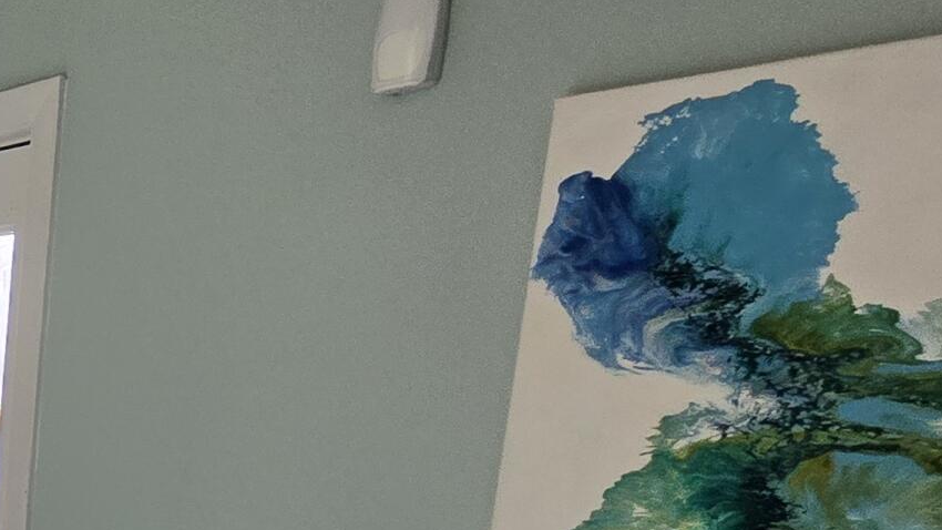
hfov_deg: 24.0
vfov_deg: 21.6
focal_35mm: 50
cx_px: -669
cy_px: 692
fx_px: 1249
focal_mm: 2.2
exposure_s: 1/60
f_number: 2.2
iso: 100
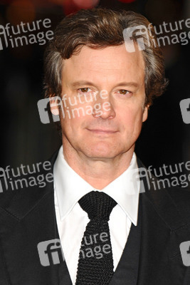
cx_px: 95
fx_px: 2195
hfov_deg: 5.0
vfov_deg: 7.4
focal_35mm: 278
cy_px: 142
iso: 320
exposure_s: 1/200
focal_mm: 185
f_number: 4.5
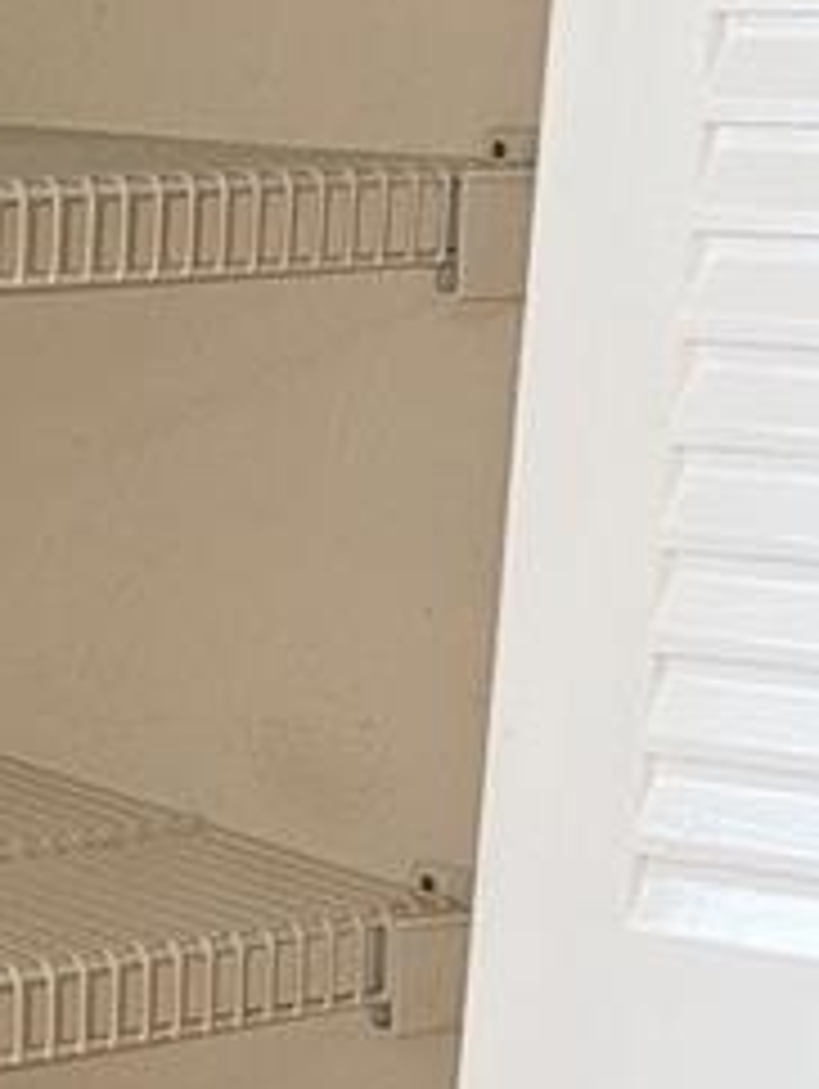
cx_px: -567
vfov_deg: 17.2
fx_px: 3590
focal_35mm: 114
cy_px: 716
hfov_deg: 12.1
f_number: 1.7
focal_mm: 6.3
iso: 100
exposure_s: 1/60
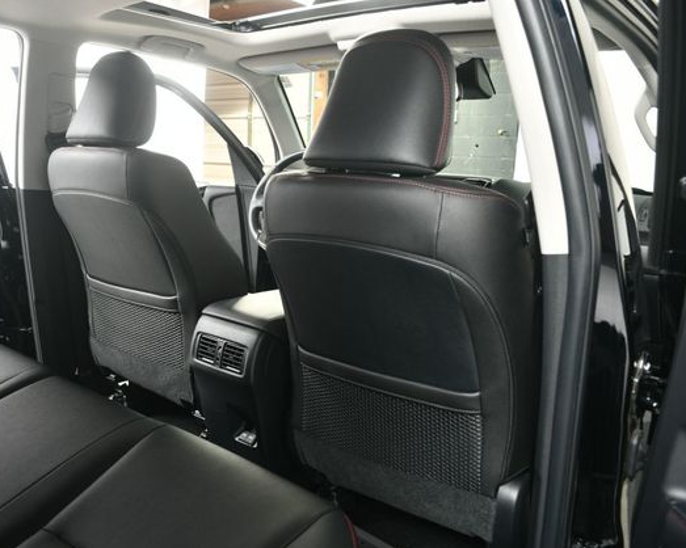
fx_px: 629
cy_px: 278
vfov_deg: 47.1
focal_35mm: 31
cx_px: 300
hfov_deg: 57.0
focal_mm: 18
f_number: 3.5
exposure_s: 1/160
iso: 100
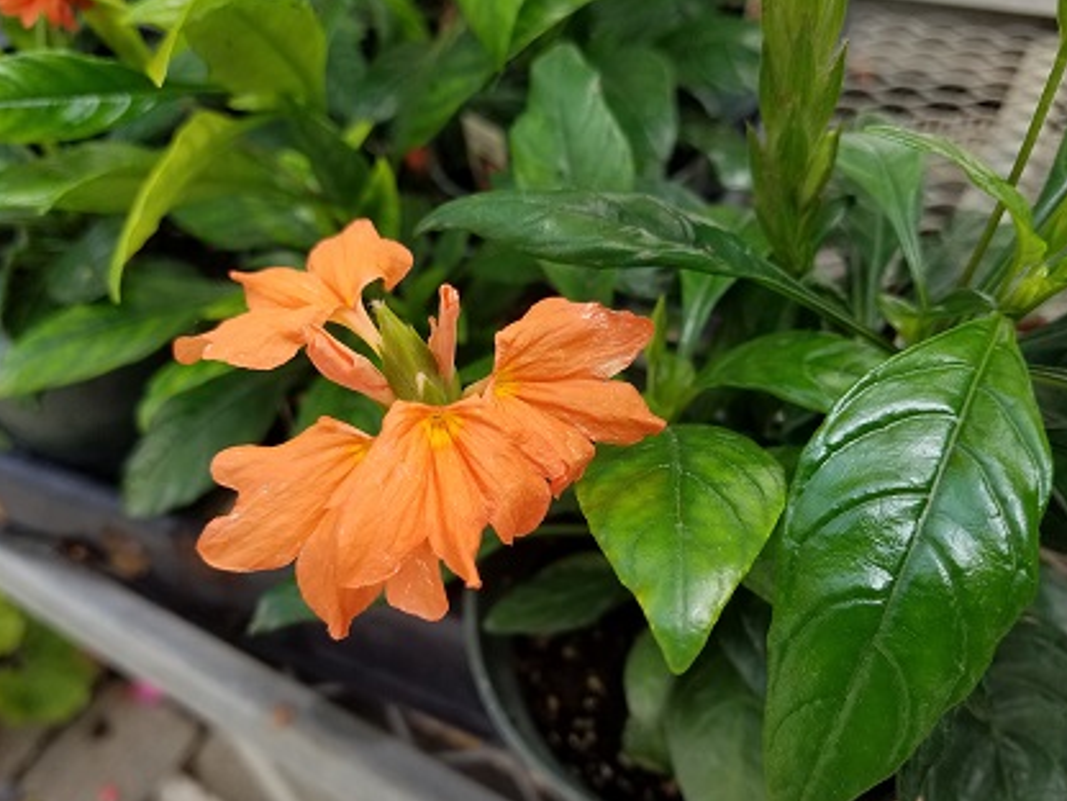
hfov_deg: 65.3
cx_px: 541
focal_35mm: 27
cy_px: 406
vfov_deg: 51.4
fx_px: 832
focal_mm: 4.2
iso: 50
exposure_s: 1/450
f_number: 1.7
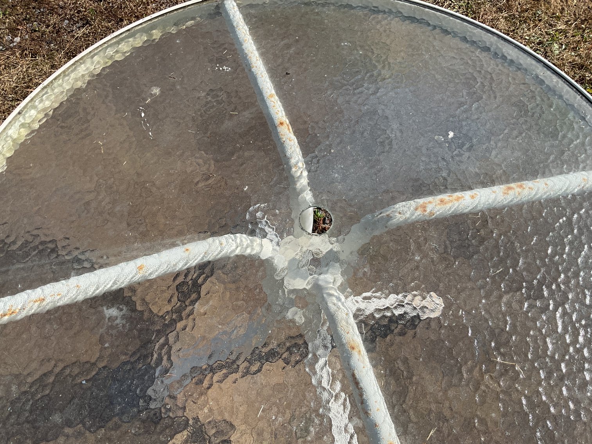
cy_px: 222
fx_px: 496
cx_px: 296
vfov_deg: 48.2
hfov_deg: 61.7
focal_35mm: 29
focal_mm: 3
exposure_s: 1/2320
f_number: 1.8
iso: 16
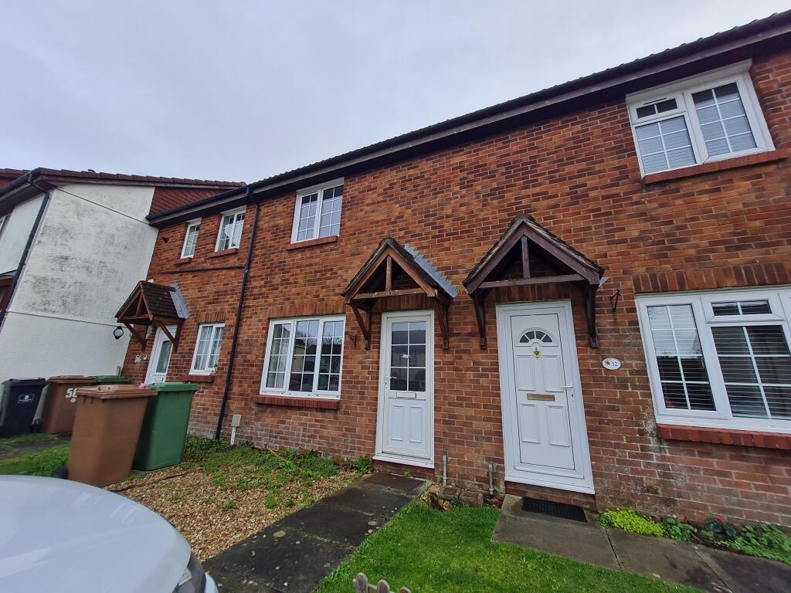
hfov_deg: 106.2
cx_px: 396
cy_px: 296
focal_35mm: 13
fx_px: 297
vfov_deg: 89.9
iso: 50
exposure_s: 1/307
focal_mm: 1.74
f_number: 2.2
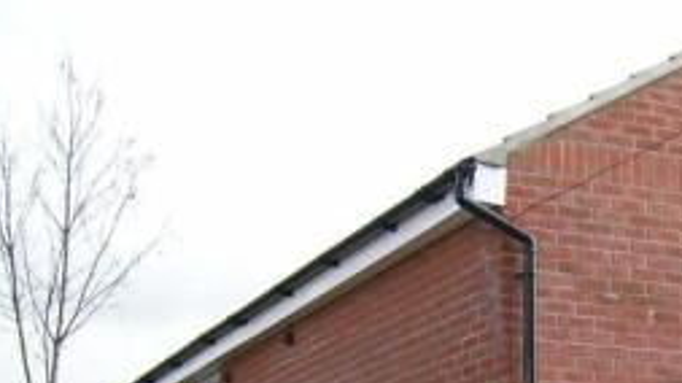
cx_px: 624
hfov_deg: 23.5
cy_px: 517
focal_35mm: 88
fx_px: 1591
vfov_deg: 13.2
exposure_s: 1/449
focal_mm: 5.8
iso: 80
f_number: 2.8
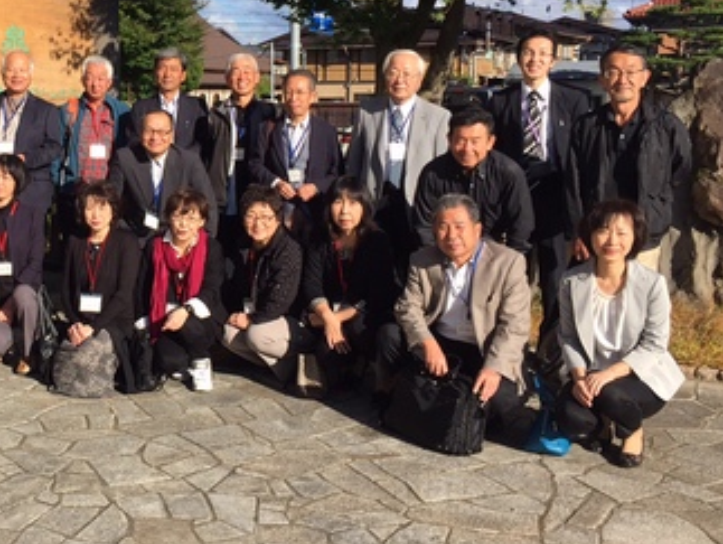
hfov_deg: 35.1
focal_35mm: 52
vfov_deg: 27.9
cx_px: 105
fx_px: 1087
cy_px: 187
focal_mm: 4.15
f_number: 2.2
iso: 32
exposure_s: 1/1522
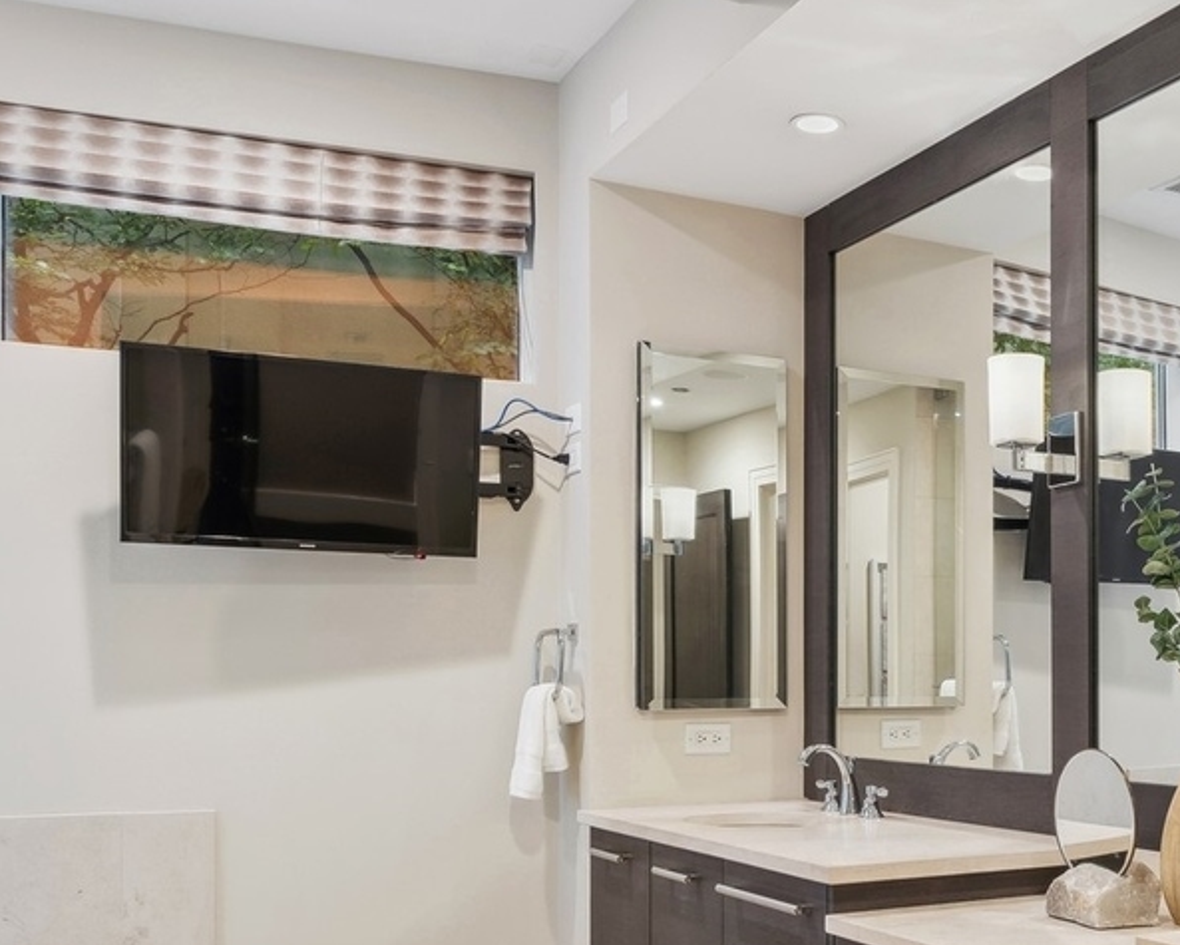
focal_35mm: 41
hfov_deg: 41.2
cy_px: 676
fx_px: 1433
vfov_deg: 35.9
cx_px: 1069
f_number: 8
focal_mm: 16
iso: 320
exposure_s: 1/2.5
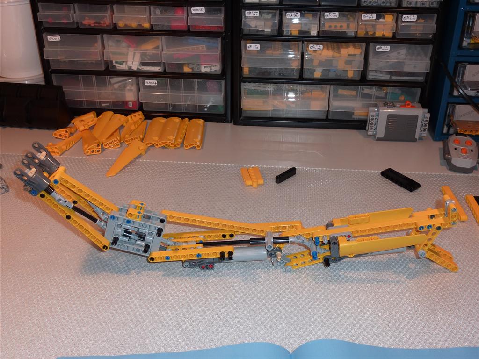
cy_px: 180
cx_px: 240
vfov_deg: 38.7
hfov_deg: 50.1
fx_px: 512
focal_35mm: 37
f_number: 3.6
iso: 100
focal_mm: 6.1
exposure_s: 1/30
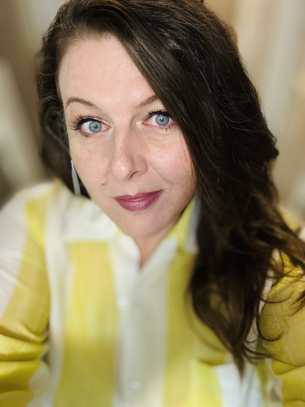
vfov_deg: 60.0
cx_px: 152
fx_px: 352
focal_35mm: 30
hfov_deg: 46.8
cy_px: 204
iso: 320
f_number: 1.9
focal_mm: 2.69
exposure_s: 1/30
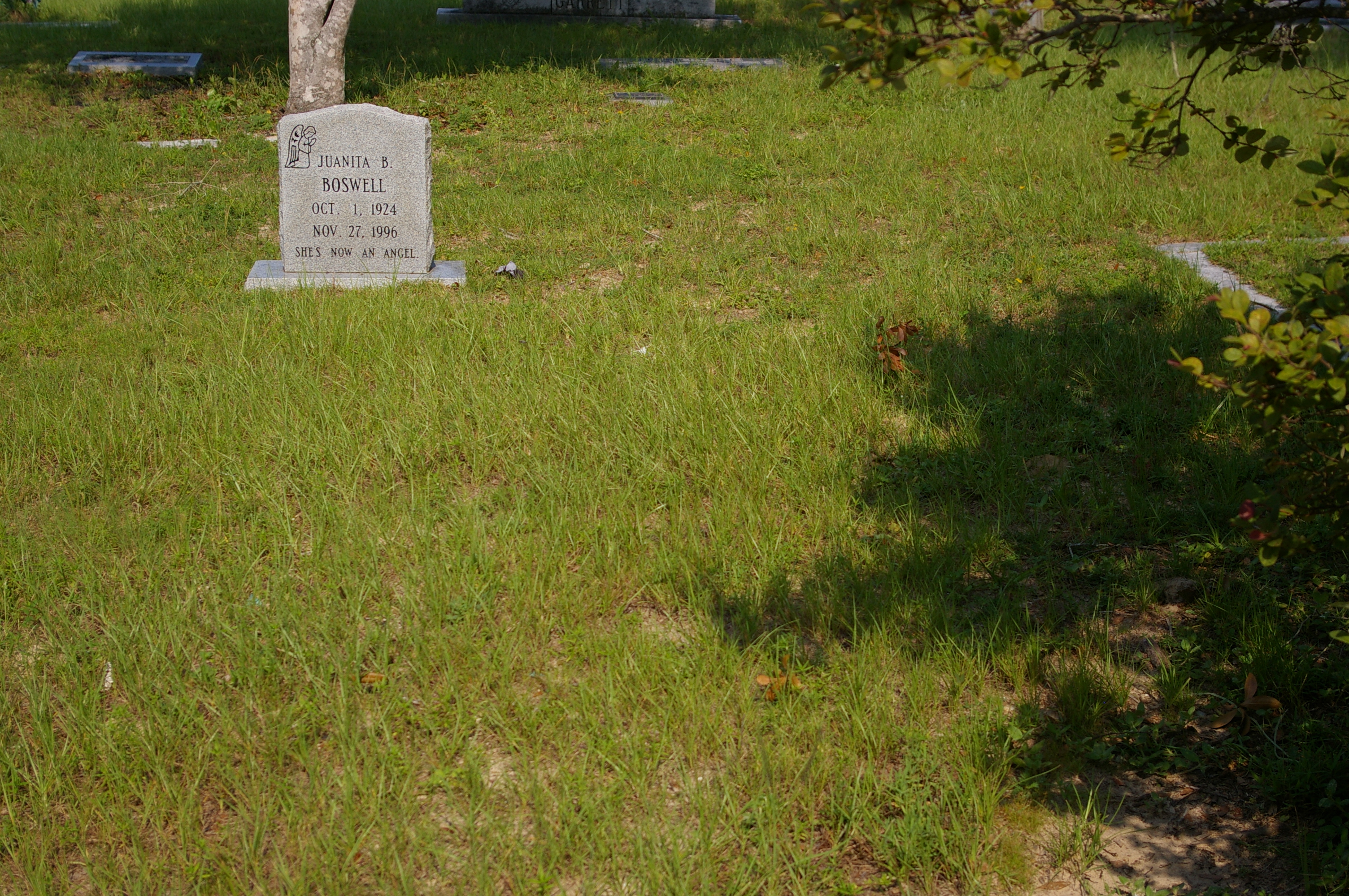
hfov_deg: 33.4
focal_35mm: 60
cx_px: 674
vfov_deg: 22.6
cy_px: 448
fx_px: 2246
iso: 200
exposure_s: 1/1000
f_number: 6.7
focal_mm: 40
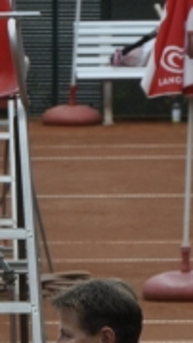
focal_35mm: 729
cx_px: -147
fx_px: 6616
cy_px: 593
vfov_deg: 2.9
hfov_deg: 1.7
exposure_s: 1/500
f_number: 5.6
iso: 220
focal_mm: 85
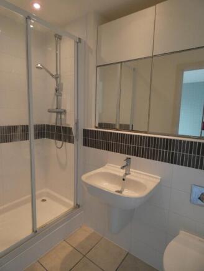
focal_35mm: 20
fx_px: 157
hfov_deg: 66.0
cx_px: 102
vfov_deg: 81.7
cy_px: 136
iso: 400
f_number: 2.8
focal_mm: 3.6
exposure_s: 1/60
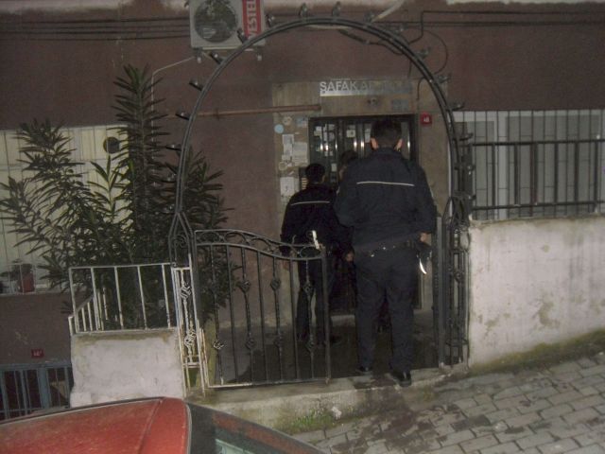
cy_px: 227
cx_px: 302
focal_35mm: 34
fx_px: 594
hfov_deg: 54.0
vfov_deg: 41.8
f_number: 2.8
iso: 400
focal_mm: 6
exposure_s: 1/45
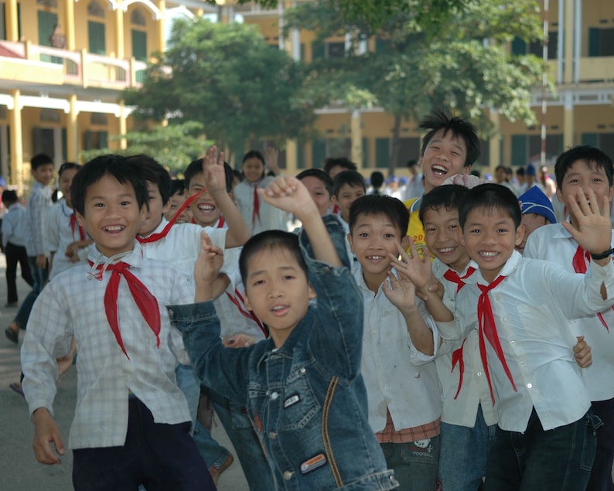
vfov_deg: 22.5
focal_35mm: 68
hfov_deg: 27.9
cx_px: 360
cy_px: 246
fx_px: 1236
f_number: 2.8
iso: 200
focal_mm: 40
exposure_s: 1/320
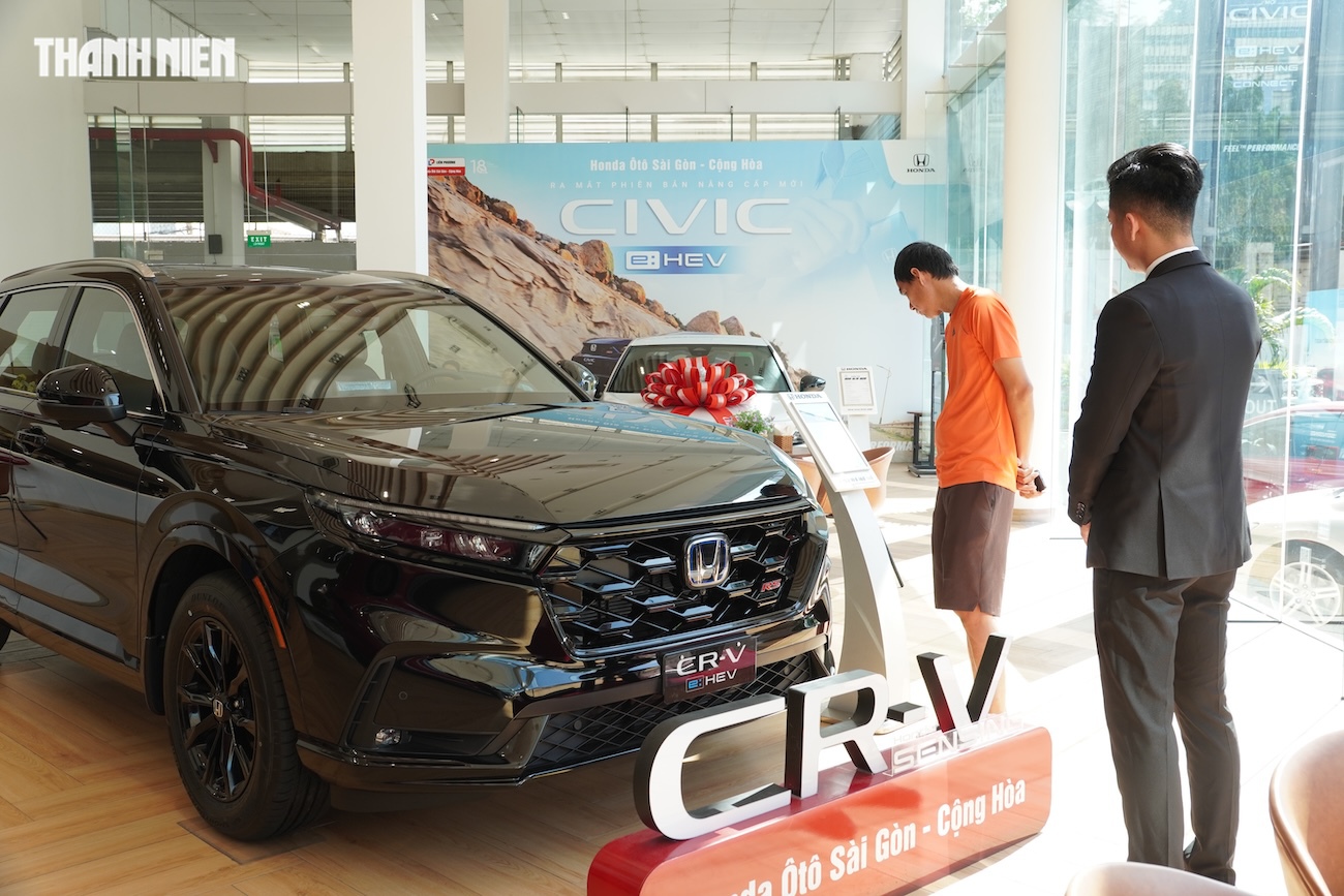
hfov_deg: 55.1
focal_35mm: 34
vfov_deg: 38.4
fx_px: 1288
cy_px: 448
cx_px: 672
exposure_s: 1/125
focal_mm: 23
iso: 250
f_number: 5
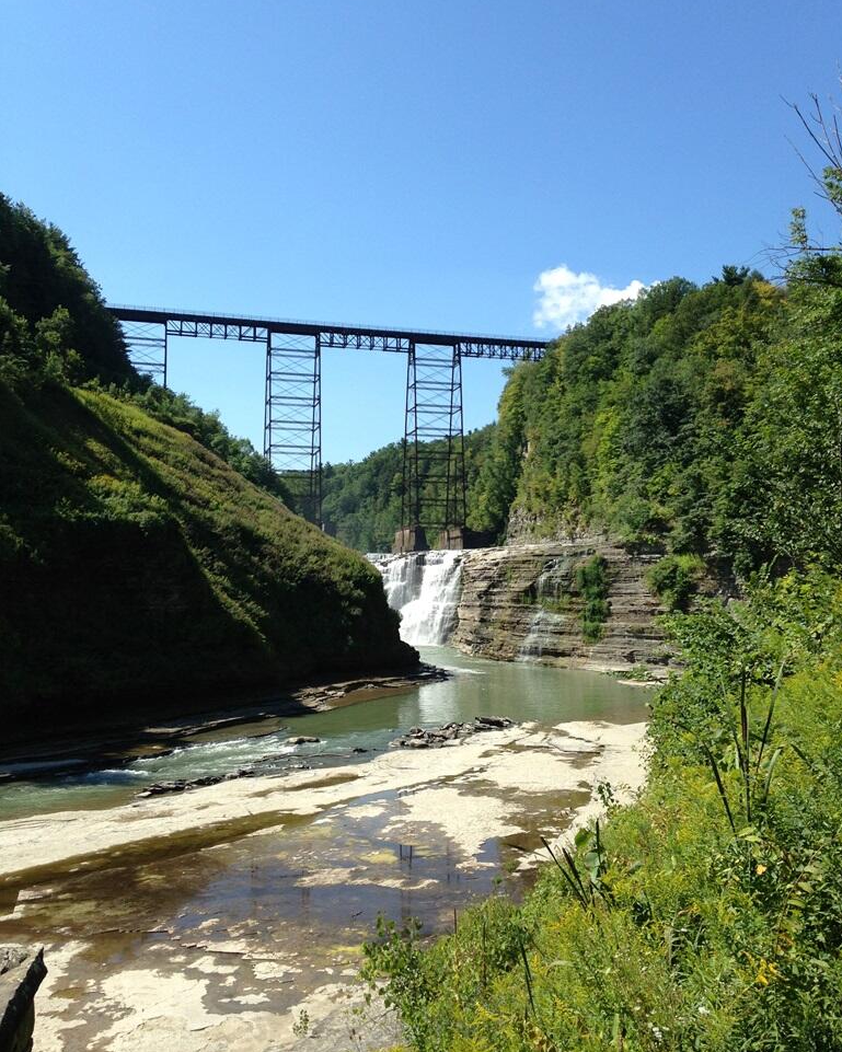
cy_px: 507
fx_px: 1090
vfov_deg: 51.5
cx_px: 428
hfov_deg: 42.2
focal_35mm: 35
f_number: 2.4
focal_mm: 4.13
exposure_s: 1/1153
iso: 50
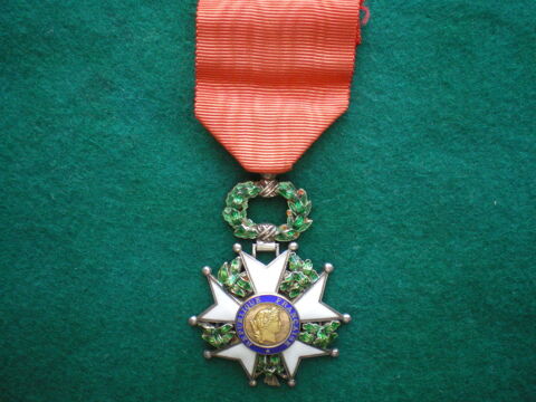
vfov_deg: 37.7
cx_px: 268
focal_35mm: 38
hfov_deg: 49.0
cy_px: 201
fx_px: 588
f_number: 3.1
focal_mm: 6.3
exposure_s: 1/25
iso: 400
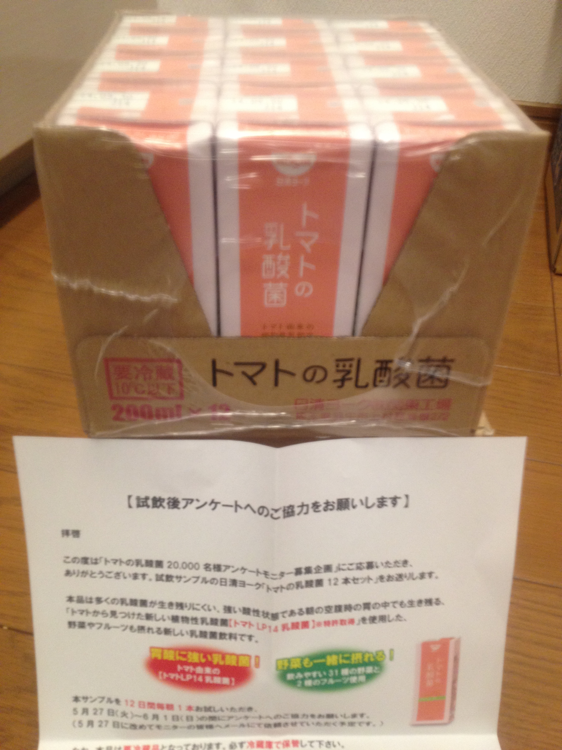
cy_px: 375
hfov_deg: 40.7
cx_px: 281
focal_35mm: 35
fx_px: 758
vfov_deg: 52.6
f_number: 2.4
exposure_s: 1/20
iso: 160
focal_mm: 4.28
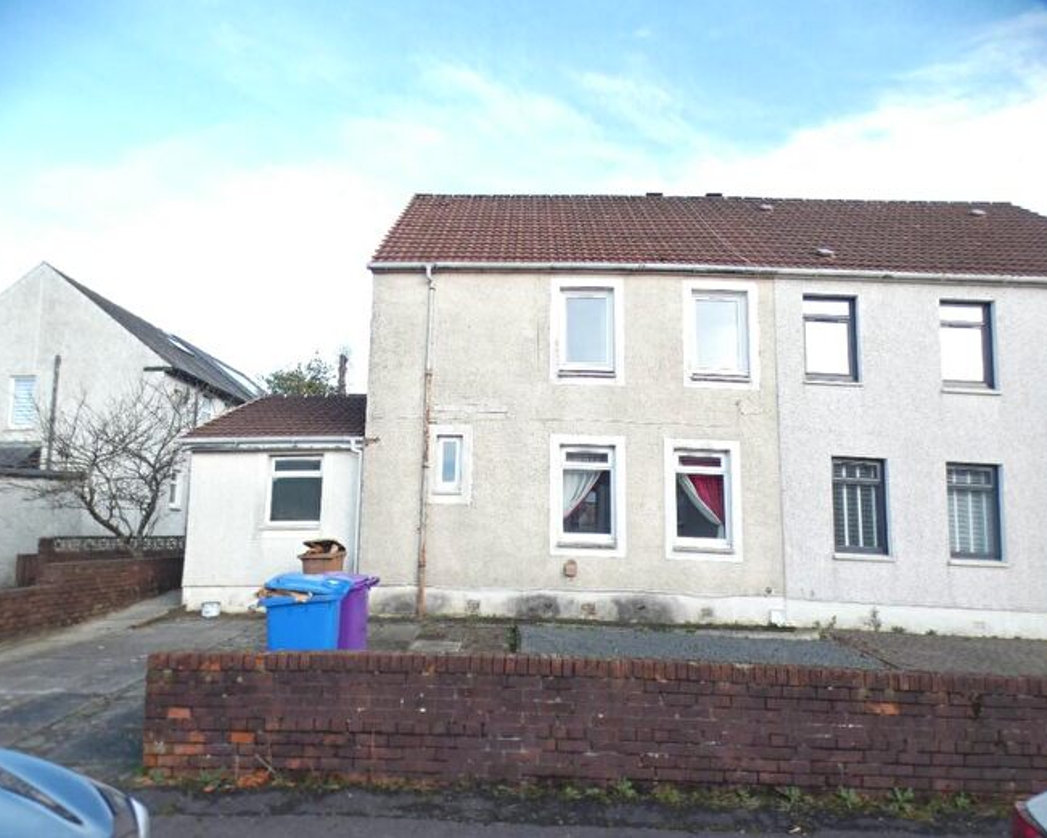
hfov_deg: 77.6
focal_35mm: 21
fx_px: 651
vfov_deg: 65.5
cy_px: 417
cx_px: 500
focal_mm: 3.6
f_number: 2.8
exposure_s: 1/250
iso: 80
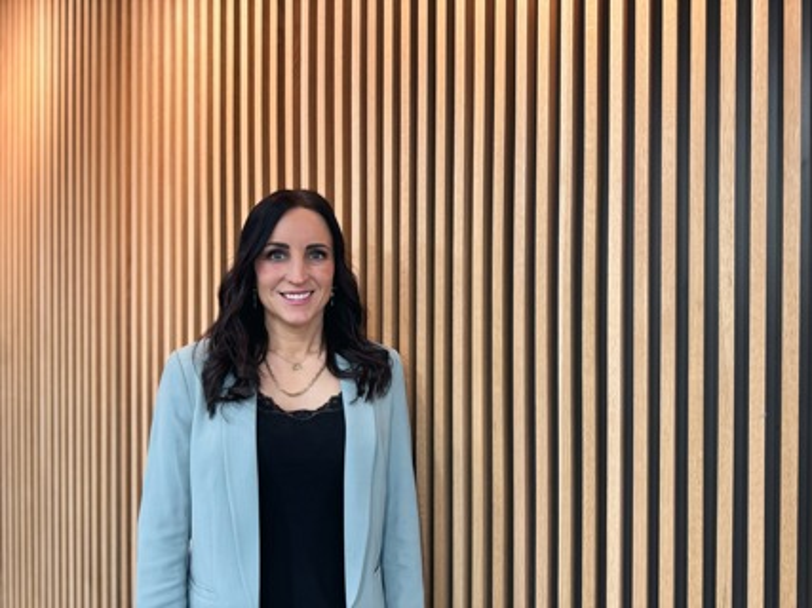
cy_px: 304
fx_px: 563
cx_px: 406
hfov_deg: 71.6
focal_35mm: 24
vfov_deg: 56.8
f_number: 1.78
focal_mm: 6.76
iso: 200
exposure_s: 1/50
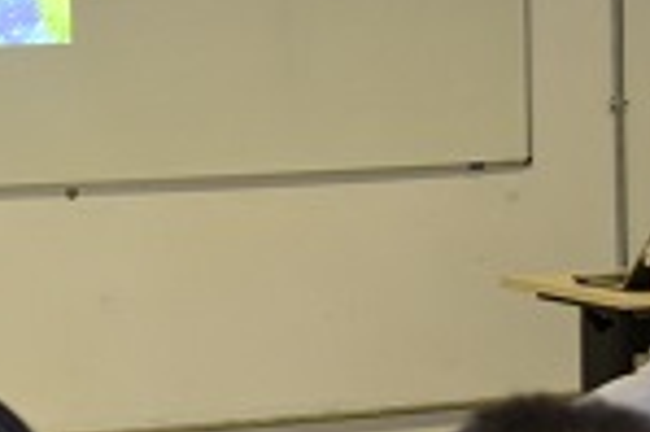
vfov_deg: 8.7
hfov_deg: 12.7
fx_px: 2850
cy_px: 157
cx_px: -113
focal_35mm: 158
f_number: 5
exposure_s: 1/60
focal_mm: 34
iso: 1600
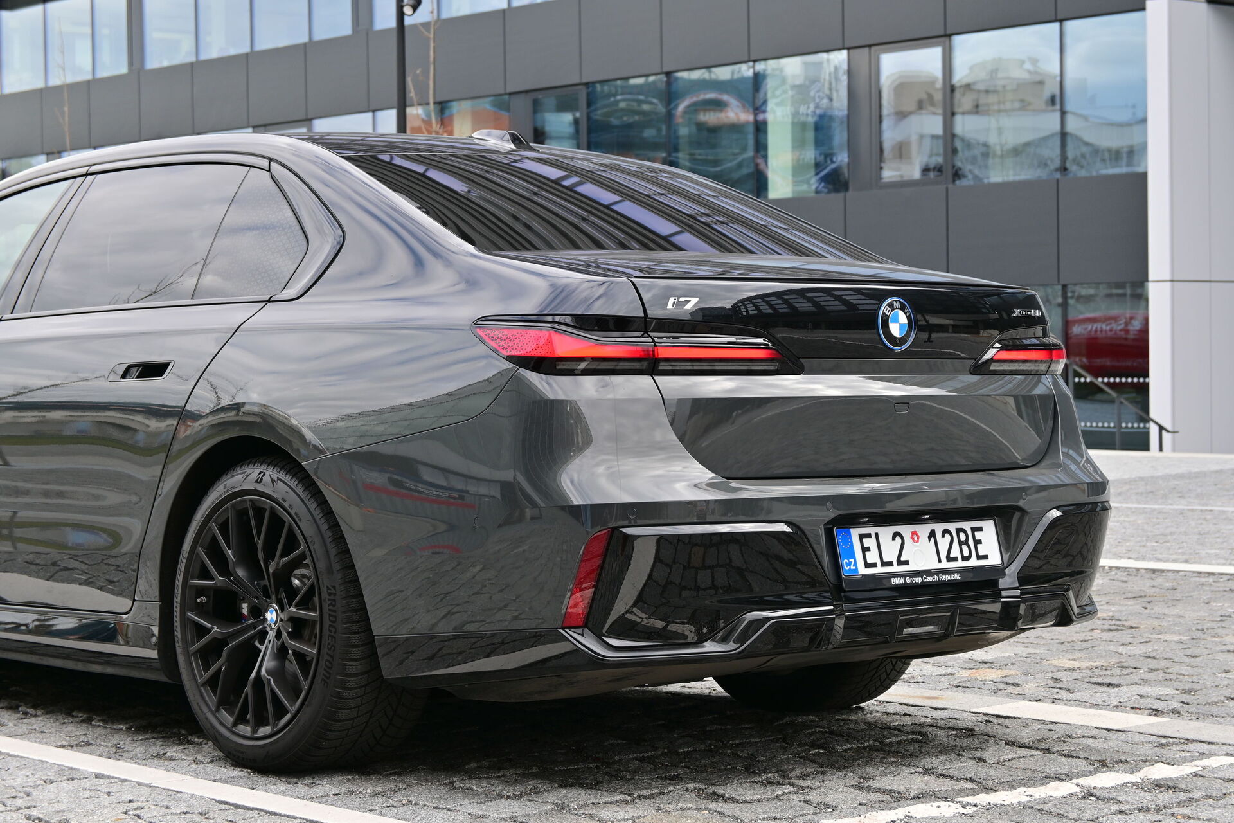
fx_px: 2571
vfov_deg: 18.2
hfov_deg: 27.0
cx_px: 617
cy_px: 412
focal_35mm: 75
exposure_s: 1/100
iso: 100
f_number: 6.3
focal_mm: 50
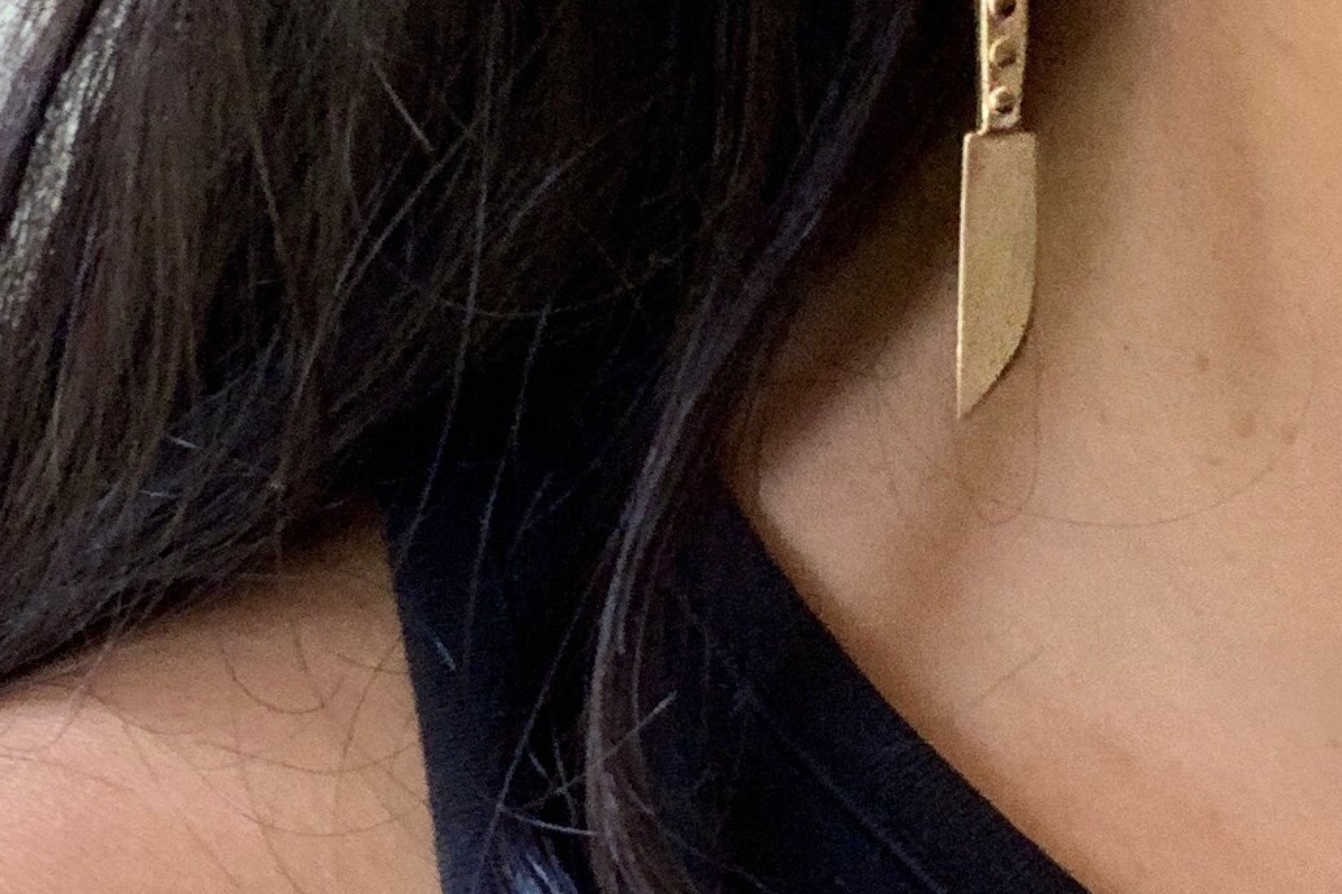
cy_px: 320
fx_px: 3727
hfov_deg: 20.4
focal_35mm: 100
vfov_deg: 13.7
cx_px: 674
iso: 200
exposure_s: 1/40
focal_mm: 2.87
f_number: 2.2
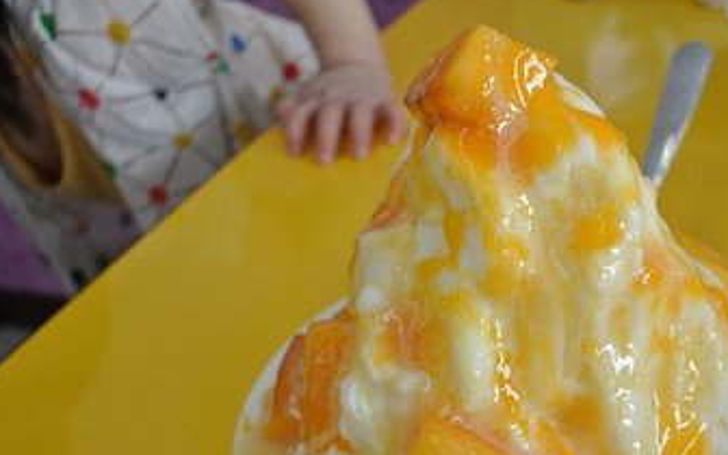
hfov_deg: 47.7
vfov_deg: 30.6
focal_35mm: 41
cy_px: 351
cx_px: 464
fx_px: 813
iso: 200
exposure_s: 1/125
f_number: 2.8
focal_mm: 10
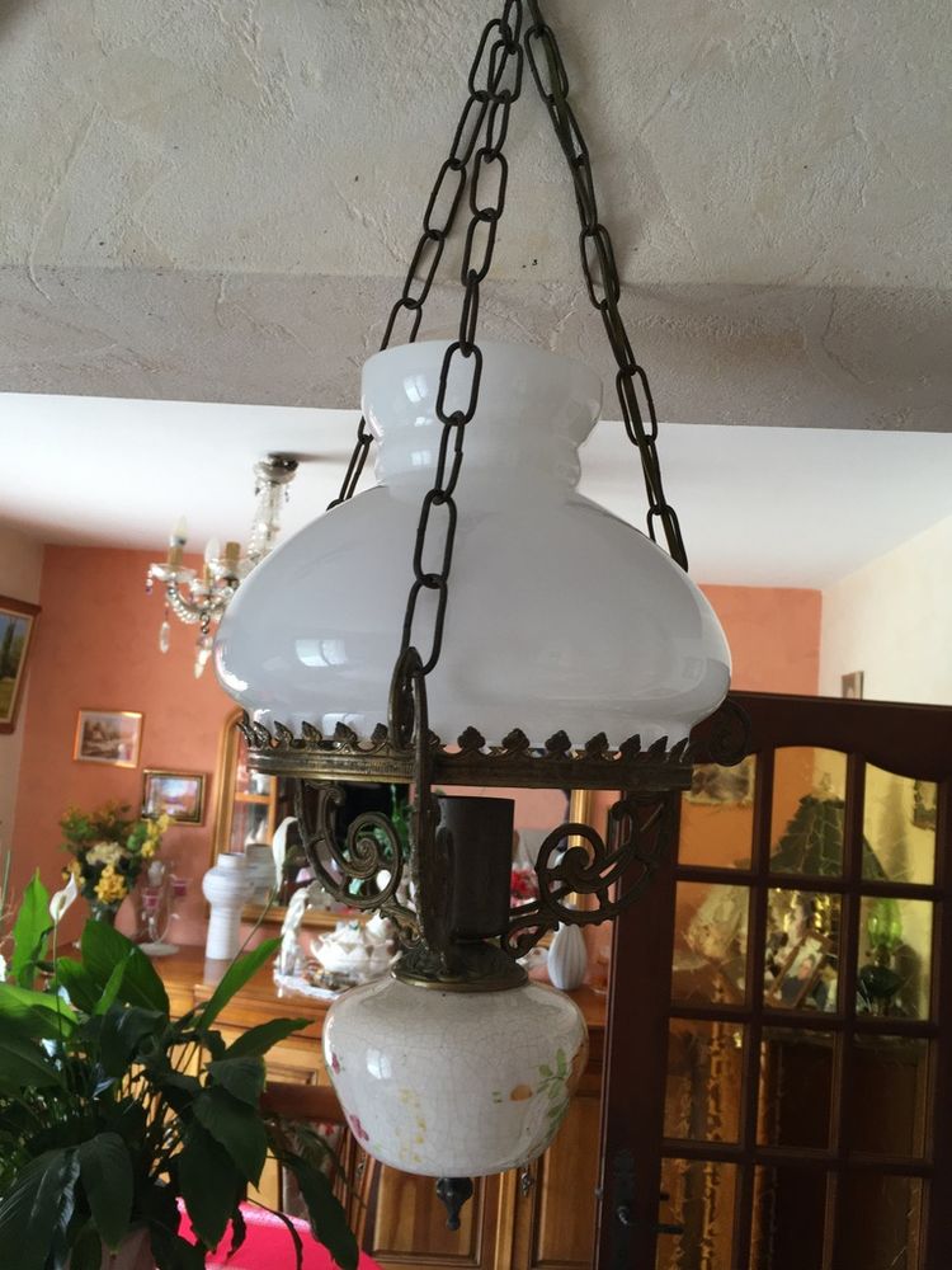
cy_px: 635
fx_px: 1063
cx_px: 476
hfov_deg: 48.2
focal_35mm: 29
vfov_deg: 61.7
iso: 80
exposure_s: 1/33
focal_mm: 4.15
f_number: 2.2
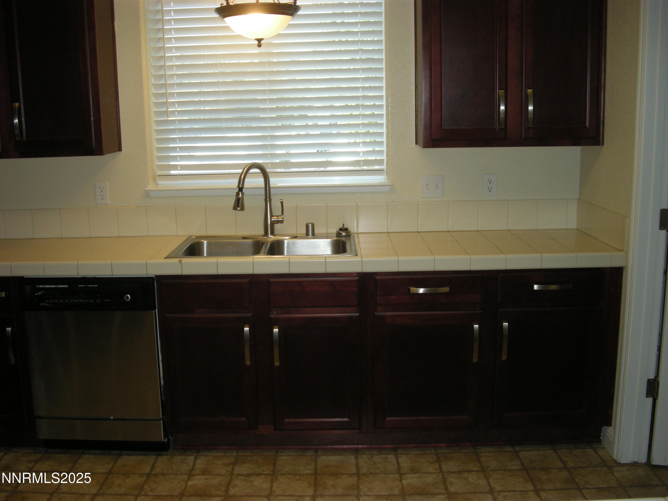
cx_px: 334
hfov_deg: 50.1
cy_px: 250
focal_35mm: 37
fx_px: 714
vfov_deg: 38.7
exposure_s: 1/63.7
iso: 117
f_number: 2.8
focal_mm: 7.9
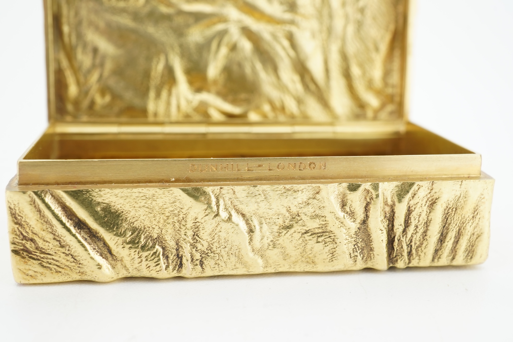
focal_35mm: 45
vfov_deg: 29.9
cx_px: 256
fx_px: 641
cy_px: 171
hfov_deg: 43.6
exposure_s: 1/80
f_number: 20
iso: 250
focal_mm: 30
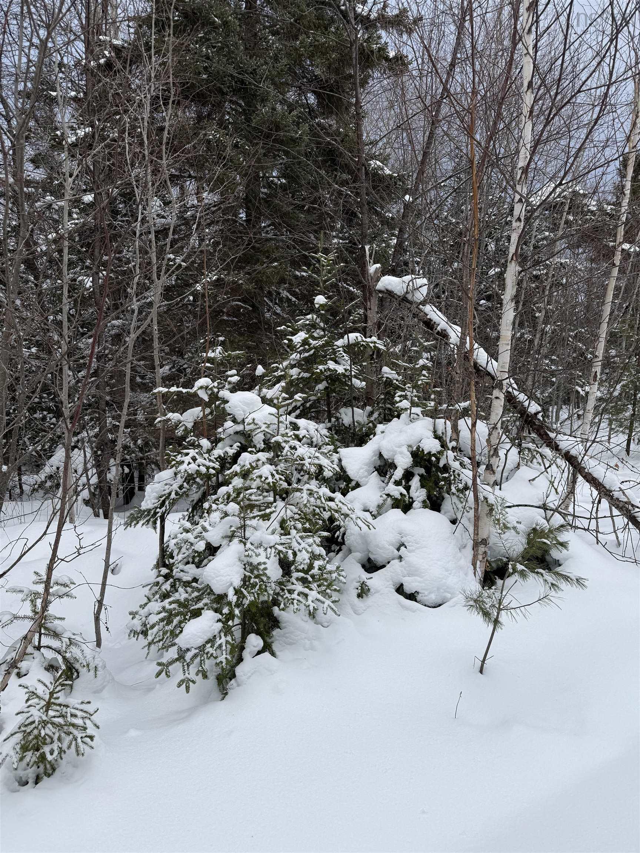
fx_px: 592
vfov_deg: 71.6
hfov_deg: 56.8
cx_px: 320
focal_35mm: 24
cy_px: 426
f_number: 1.78
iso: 80
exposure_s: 1/4405
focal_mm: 6.76
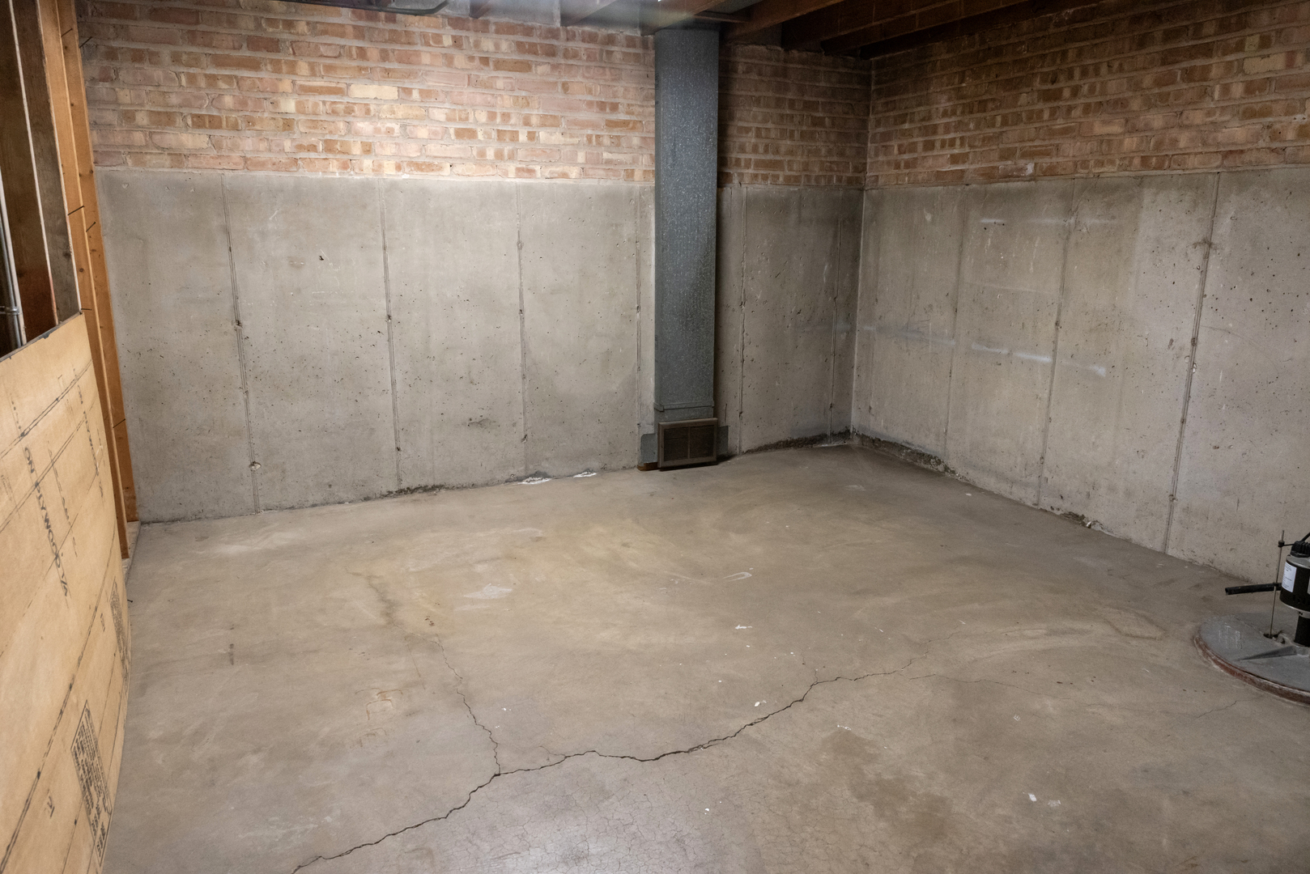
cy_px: 437
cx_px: 655
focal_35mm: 24
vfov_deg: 53.2
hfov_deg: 73.7
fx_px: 874
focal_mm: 24
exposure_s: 1/60
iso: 2500
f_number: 8
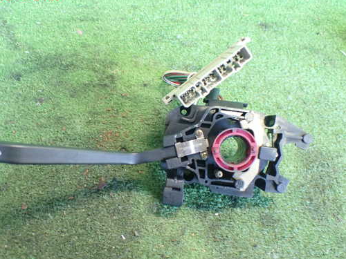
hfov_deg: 51.1
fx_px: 360
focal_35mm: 36
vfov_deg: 39.6
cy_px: 142
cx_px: 140
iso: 800
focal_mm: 5.4
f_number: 2.3
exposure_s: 1/30
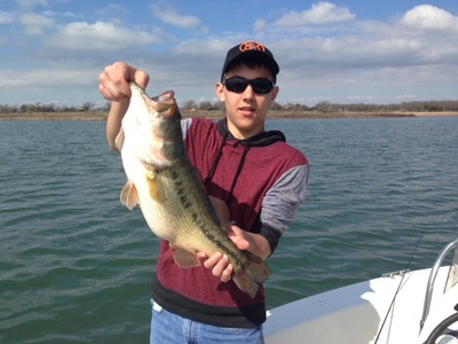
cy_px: 172
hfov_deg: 55.4
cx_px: 229
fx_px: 437
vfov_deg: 42.9
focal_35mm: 33
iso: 50
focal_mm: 4.12
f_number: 2.4
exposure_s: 1/1642
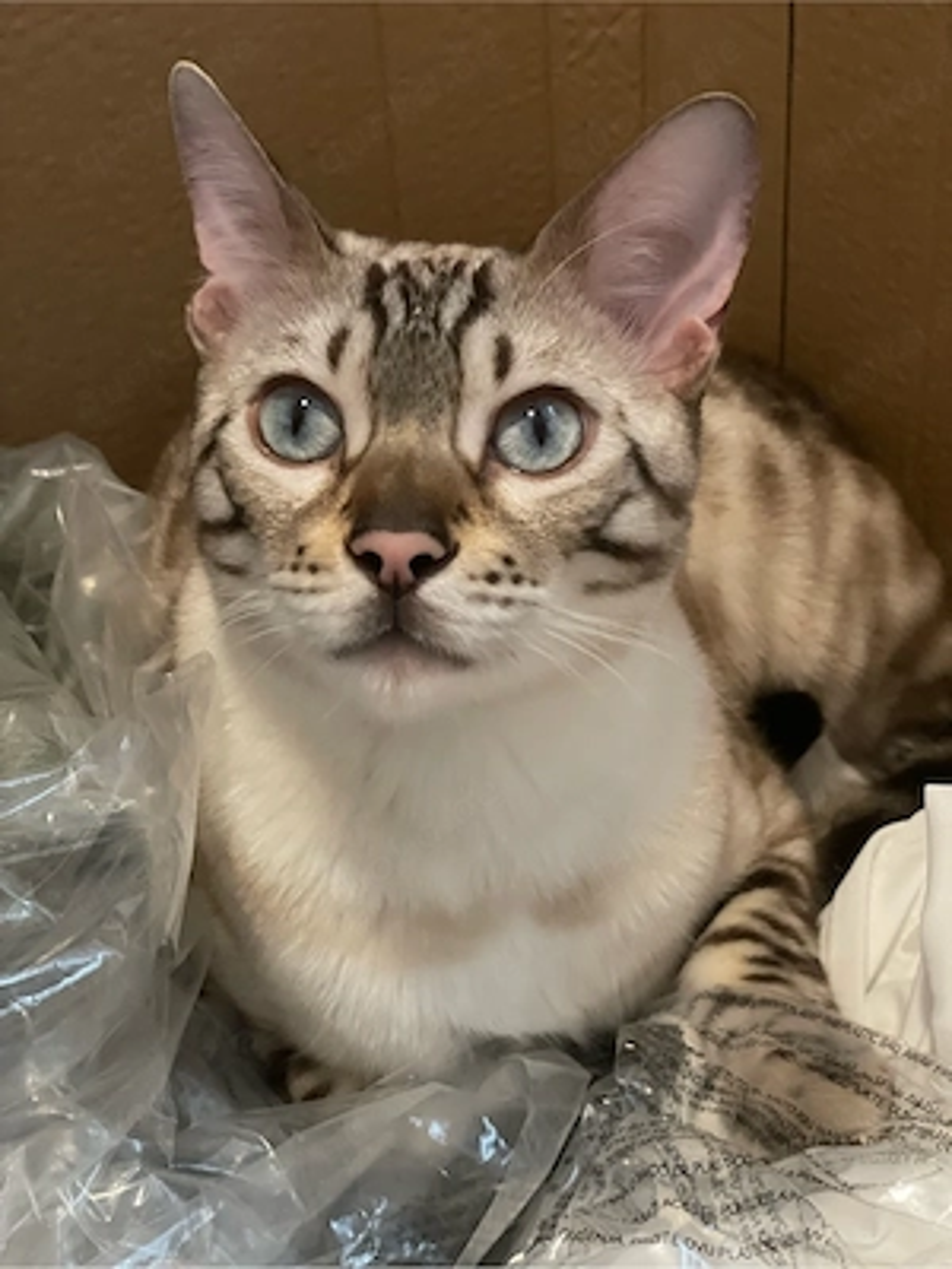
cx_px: 476
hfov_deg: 28.0
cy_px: 634
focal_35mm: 52
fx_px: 1907
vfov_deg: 36.8
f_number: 2
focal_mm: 6
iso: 500
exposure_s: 1/17
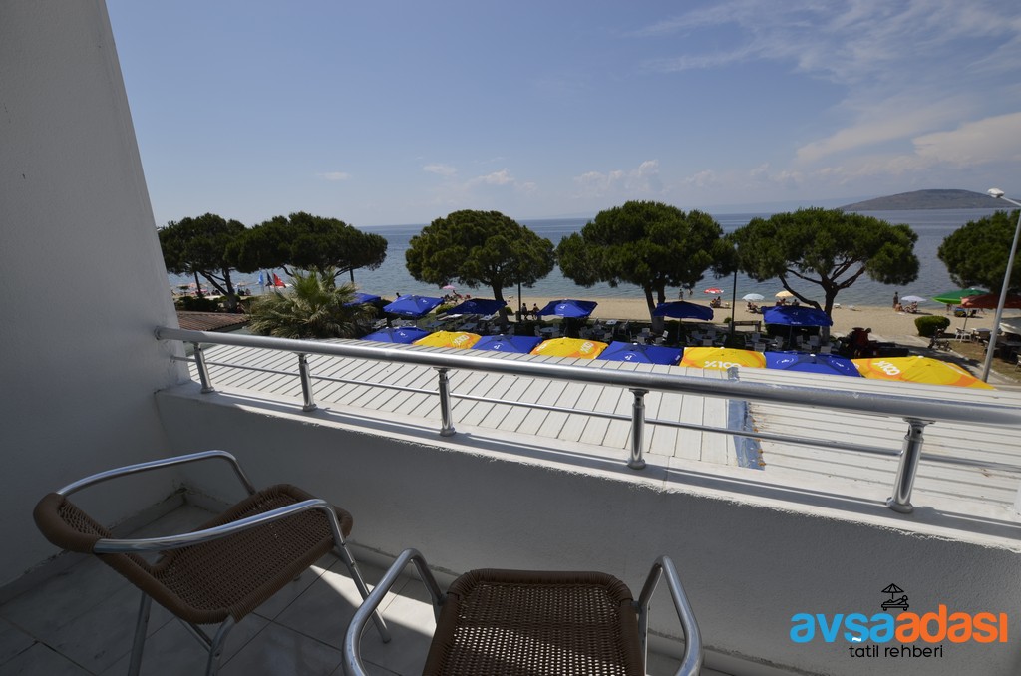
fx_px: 424
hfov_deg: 100.5
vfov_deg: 77.1
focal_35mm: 15
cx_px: 510
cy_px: 338
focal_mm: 10
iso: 100
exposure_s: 1/350
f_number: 9.5
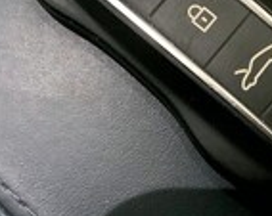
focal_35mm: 84
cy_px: 37
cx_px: 209
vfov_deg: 18.0
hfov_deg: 22.5
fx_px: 675
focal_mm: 3
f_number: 1.8
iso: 400
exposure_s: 1/30
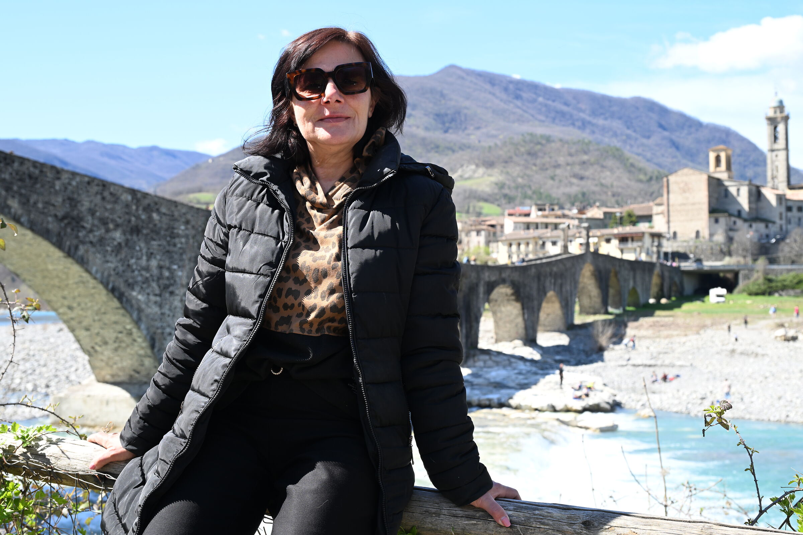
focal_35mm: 48
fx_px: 1071
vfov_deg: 28.1
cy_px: 268
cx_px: 402
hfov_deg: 41.1
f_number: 8
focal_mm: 48
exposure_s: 1/80
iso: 100
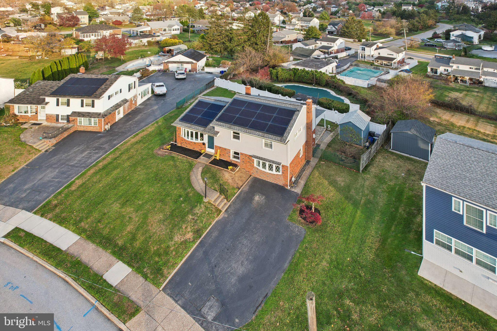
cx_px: 248
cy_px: 166
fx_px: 304
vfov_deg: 57.2
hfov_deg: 78.6
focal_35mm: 22
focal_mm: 8.4
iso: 150
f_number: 2.8
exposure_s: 1/320
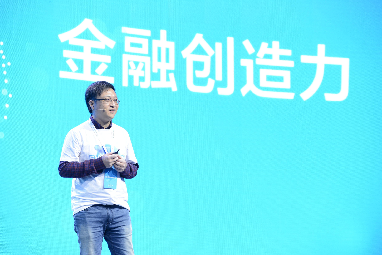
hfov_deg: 19.5
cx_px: 191
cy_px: 128
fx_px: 1114
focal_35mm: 105
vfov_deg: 13.1
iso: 400
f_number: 4
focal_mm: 105
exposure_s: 1/125
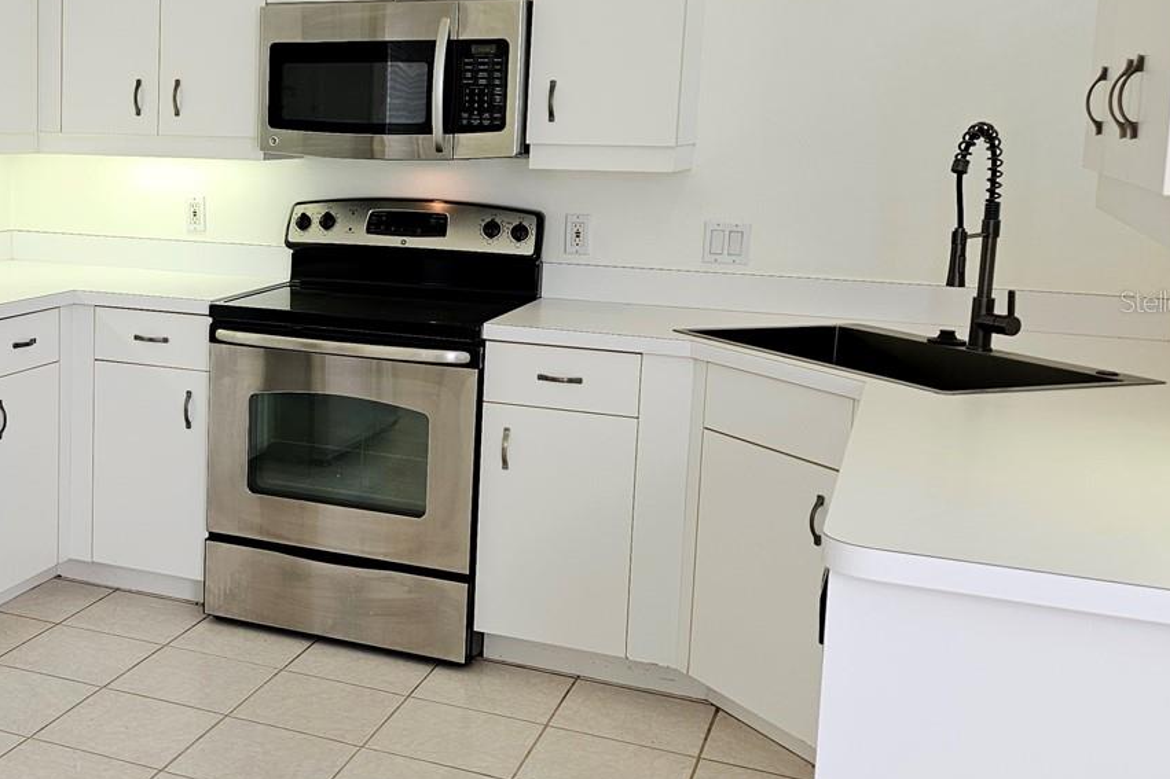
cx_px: 150
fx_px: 1462
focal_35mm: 45
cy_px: 301
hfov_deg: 40.8
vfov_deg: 29.8
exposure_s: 1/120
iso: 50
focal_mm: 5.4
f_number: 1.8
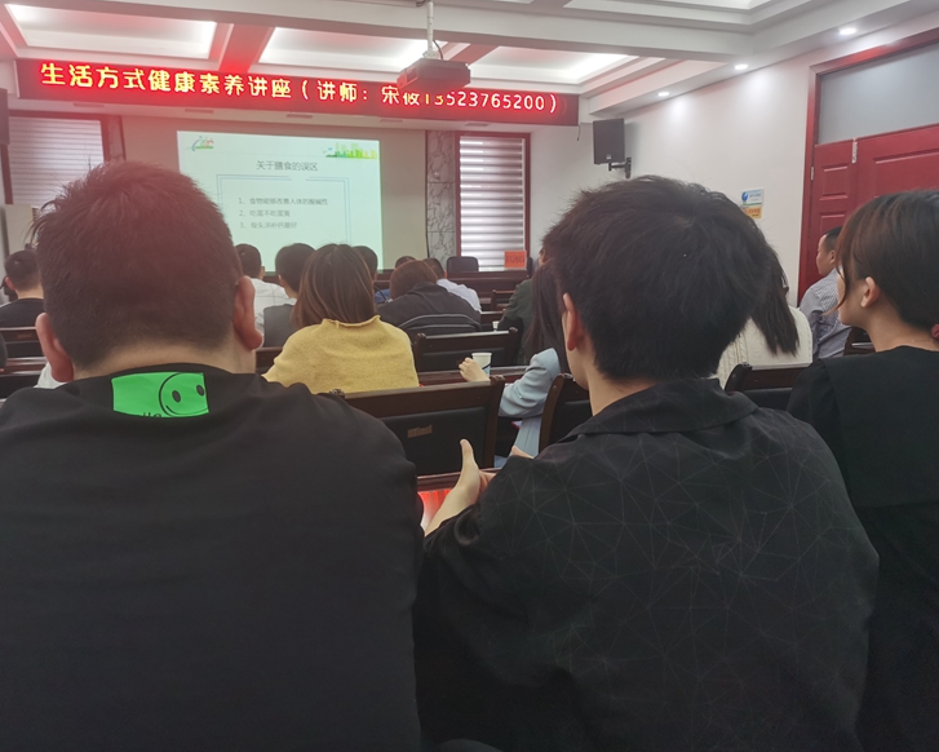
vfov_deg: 50.0
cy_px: 381
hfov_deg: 60.4
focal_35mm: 29
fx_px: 806
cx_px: 456
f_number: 1.8
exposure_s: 1/100
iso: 160
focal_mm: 5.58
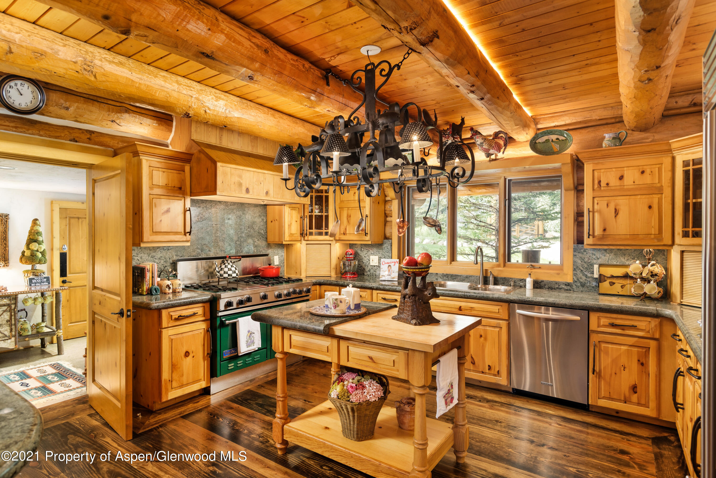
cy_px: 239
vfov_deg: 62.0
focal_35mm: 20
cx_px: 358
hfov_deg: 84.0
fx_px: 398
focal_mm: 20
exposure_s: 1/3
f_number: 7.1
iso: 320
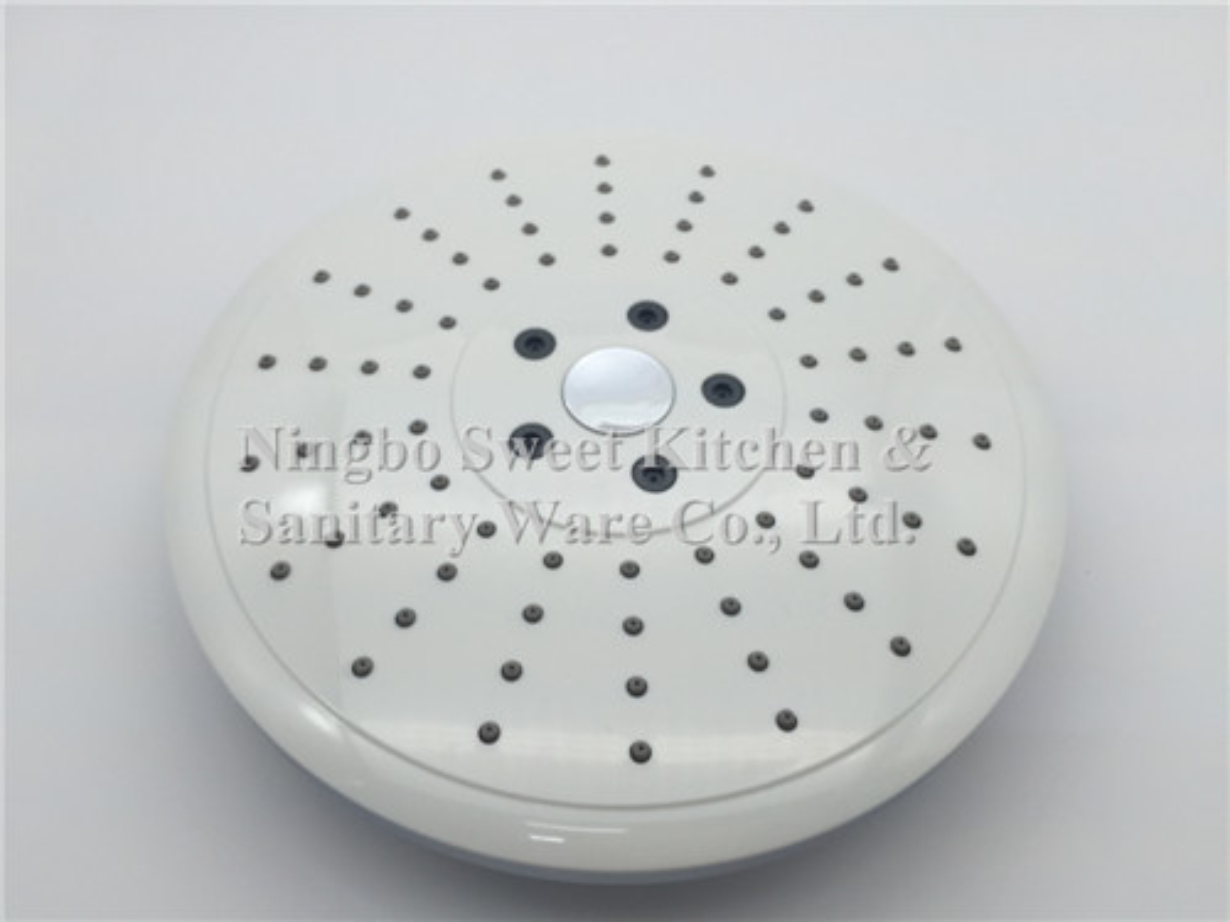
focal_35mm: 29
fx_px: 1030
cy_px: 461
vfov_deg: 48.2
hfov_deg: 61.7
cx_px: 615
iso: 32
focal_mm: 4.15
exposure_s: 1/370
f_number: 2.2
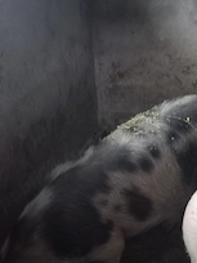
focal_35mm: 53
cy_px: 193
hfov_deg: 27.4
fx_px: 402
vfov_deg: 35.5
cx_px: 66
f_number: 1.8
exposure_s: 1/14.3
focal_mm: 4
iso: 800
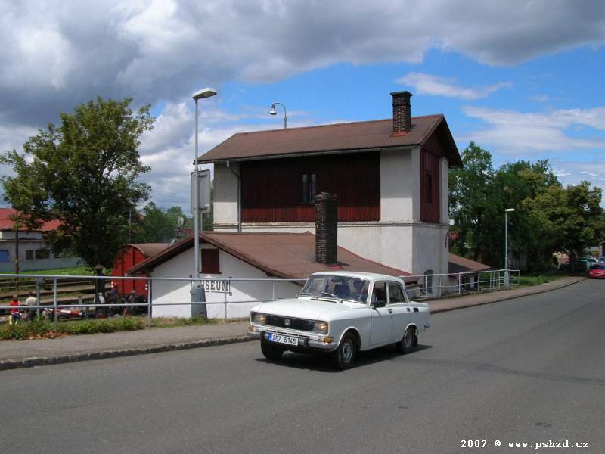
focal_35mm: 35
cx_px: 302
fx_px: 612
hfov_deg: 52.6
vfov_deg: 40.7
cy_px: 227
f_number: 5.6
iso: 50
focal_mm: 5.8
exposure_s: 1/423
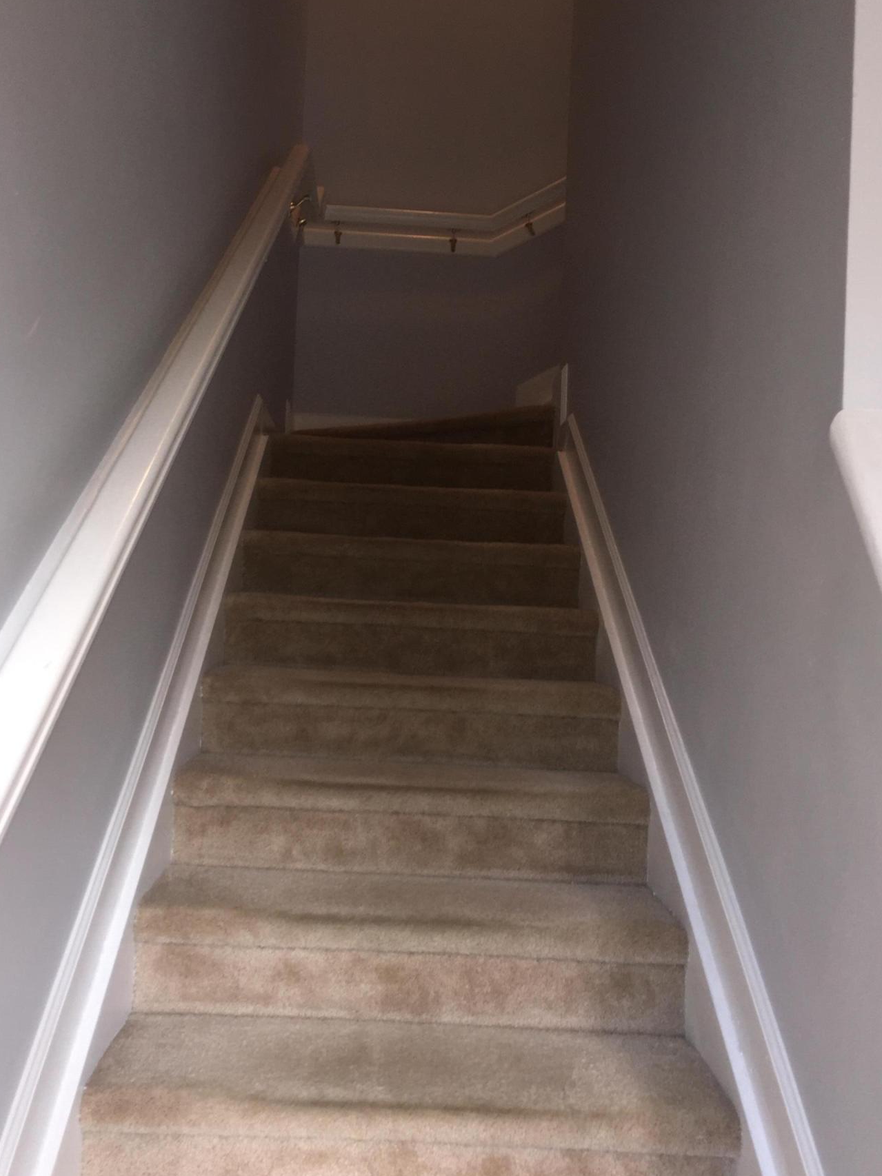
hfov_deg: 41.8
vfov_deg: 53.9
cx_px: 411
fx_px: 1155
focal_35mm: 34
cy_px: 560
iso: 32
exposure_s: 1/30
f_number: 2.2
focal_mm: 4.15
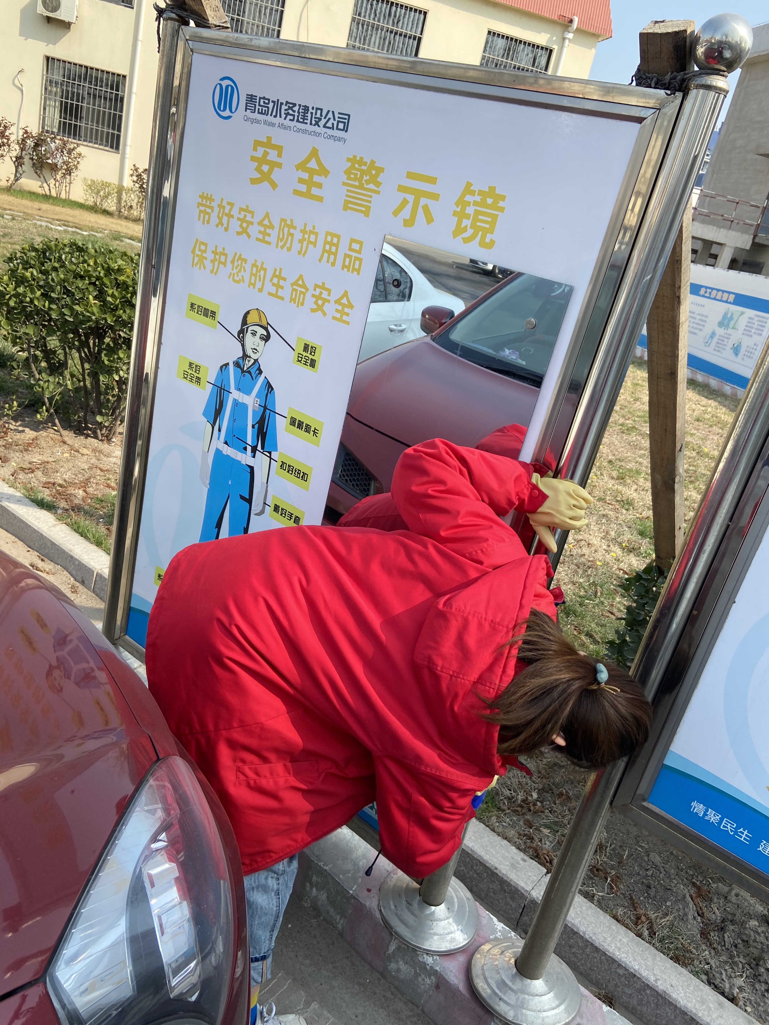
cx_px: 384
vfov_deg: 67.3
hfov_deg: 53.1
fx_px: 770
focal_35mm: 26
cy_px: 512
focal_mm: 4.25
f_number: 1.8
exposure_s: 1/898
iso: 32
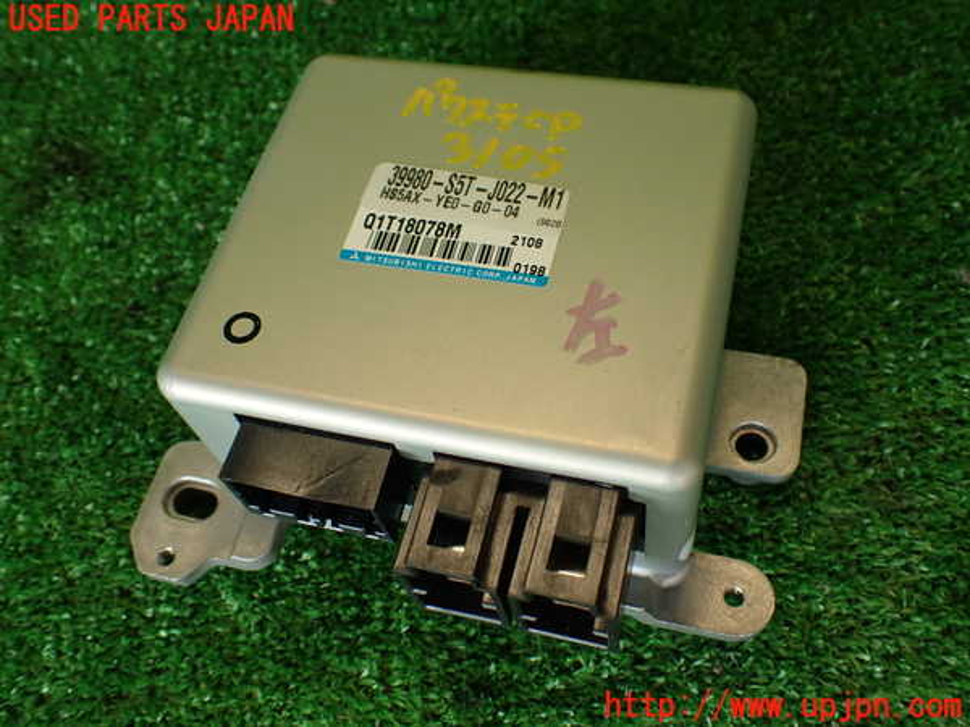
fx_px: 897
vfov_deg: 44.2
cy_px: 364
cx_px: 485
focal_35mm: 32
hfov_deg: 56.8
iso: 100
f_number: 2.4
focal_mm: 5.79
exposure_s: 1/60
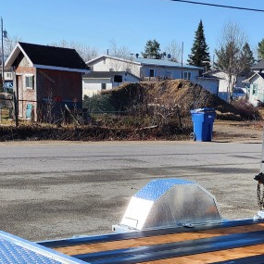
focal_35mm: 73
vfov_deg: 21.9
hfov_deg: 23.6
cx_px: 176
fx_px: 630
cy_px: 318
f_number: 1.8
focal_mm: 6.4
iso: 12
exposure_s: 1/748
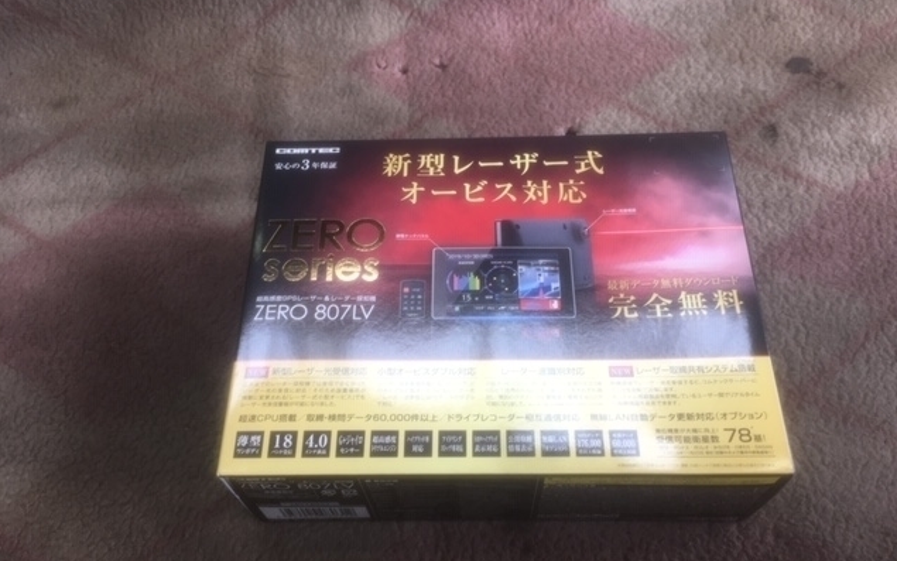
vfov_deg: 40.5
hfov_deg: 61.2
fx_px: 758
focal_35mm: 31
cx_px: 451
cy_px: 321
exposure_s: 1/60
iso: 25
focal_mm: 4.15
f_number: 2.2
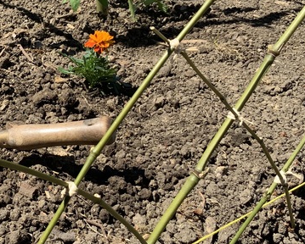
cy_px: 81
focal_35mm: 63
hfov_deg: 29.1
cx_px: 45
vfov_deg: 24.1
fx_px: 569
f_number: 1.8
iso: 16
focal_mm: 3
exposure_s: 1/1076
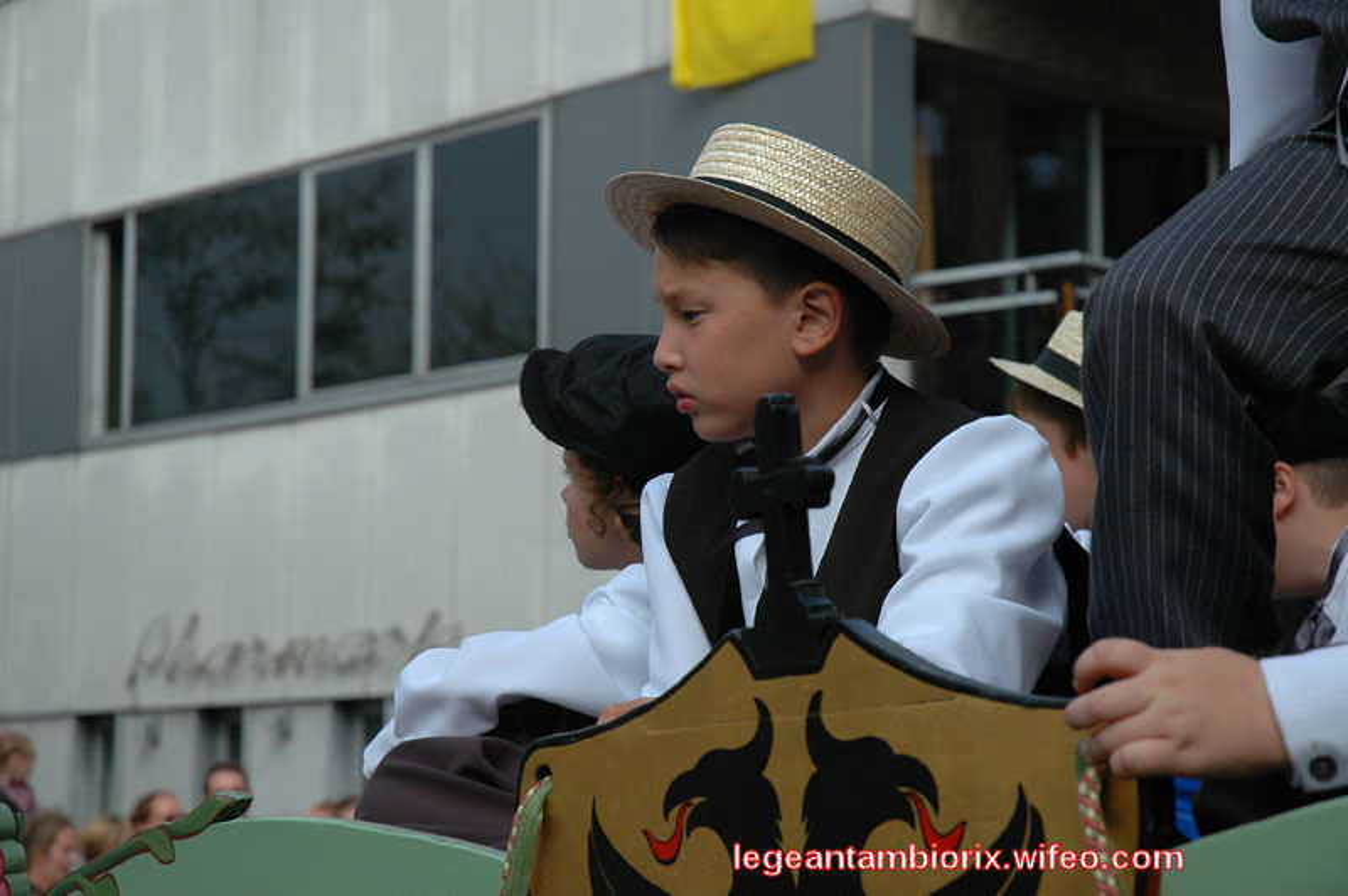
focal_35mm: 93
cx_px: 674
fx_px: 3479
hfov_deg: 21.9
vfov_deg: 14.7
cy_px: 448
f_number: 5.6
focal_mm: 62
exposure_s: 1/500
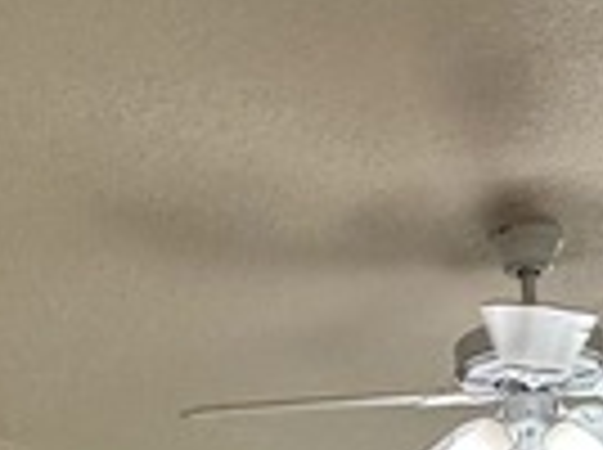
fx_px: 1165
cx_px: 392
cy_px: 842
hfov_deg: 28.9
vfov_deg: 17.3
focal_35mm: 67
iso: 64
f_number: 2.2
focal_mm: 2.22
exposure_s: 1/126
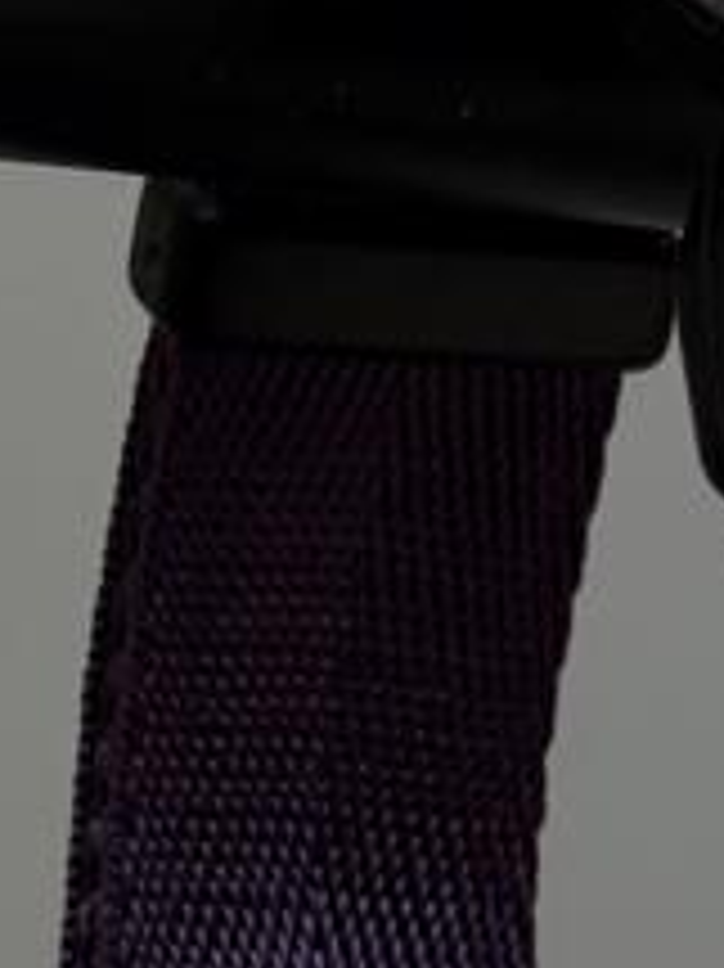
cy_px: 1450
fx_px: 6392
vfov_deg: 8.5
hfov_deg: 6.5
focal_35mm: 229
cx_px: 755
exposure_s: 1/140
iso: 125
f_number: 1.78
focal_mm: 6.76
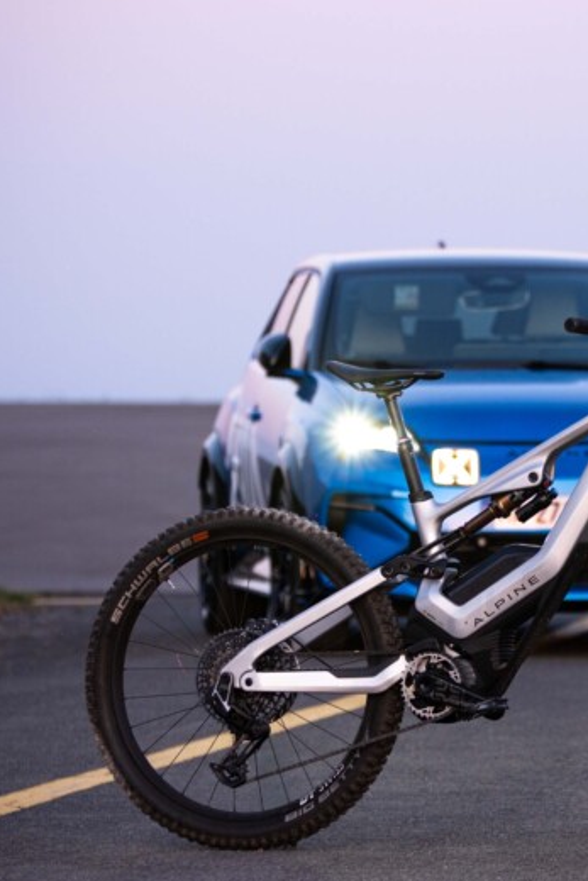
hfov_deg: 3.8
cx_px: 491
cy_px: 459
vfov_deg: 5.6
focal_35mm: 366
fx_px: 8960
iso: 320
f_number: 3.6
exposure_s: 1/125
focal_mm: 124.3
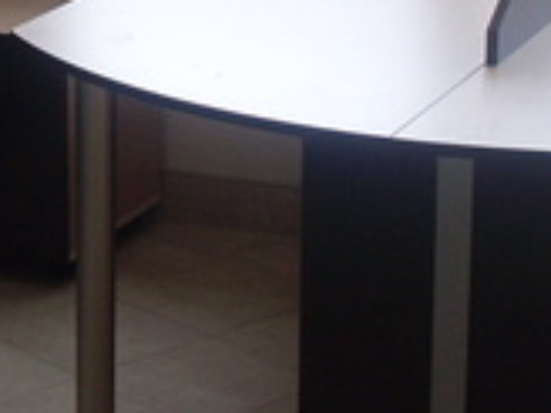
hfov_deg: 12.9
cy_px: 54
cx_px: 34
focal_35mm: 151
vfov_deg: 9.8
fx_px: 2404
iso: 80
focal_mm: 6.3
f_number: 3
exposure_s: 1/125
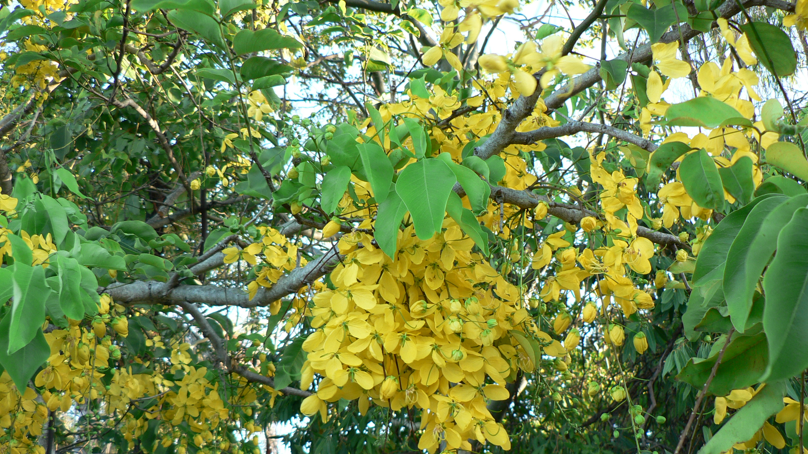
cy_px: 296
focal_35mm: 40
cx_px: 408
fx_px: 857
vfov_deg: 29.5
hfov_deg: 50.5
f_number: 2.8
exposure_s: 1/50
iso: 80
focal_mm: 6
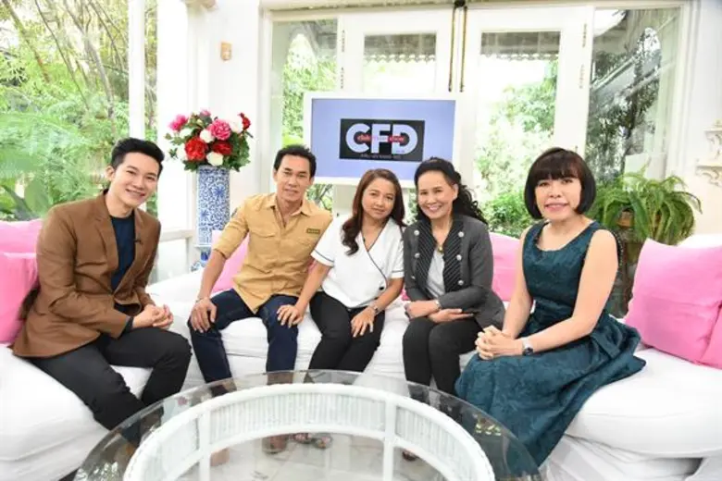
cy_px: 240
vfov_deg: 53.1
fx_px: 481
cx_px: 361
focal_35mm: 24
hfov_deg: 73.7
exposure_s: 1/160
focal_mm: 24
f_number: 4.5
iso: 2500
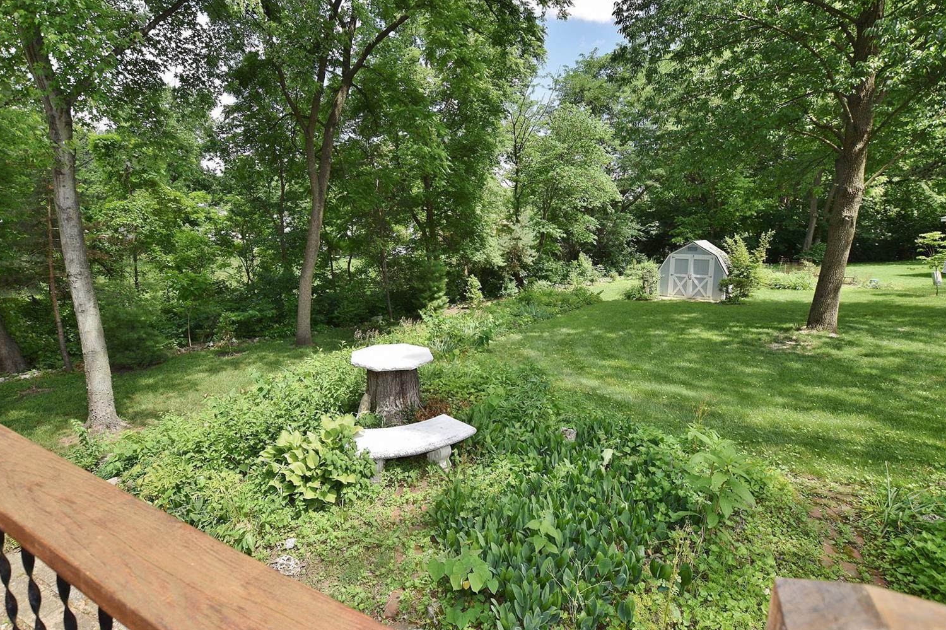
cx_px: 460
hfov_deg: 96.7
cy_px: 303
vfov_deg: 73.7
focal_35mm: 16
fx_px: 420
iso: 100
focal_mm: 10
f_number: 6.3
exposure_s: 1/160
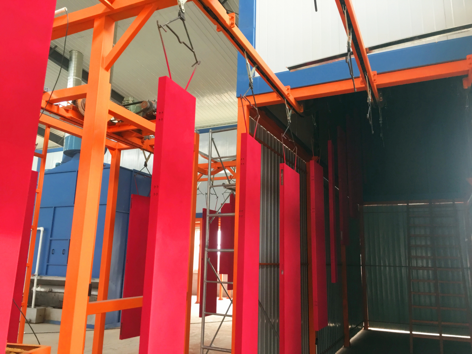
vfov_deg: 48.2
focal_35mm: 29
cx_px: 236
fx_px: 395
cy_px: 177
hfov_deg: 61.7
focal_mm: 4.15
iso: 64
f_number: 2.2
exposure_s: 1/17
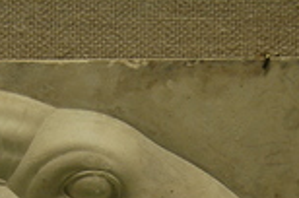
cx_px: 87
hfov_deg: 10.4
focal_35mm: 197
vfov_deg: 6.9
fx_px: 1633
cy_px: 276
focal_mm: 46
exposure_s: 1/80
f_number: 4.8
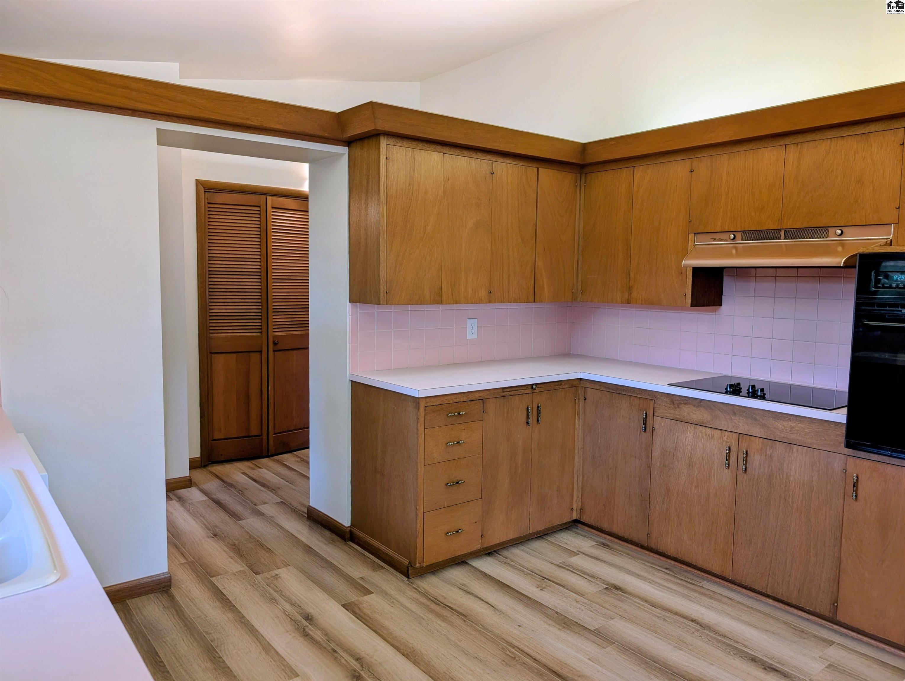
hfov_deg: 71.5
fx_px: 628
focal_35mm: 24
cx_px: 452
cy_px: 340
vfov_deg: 56.9
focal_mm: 6.9
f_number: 1.68
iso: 40
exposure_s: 1/30
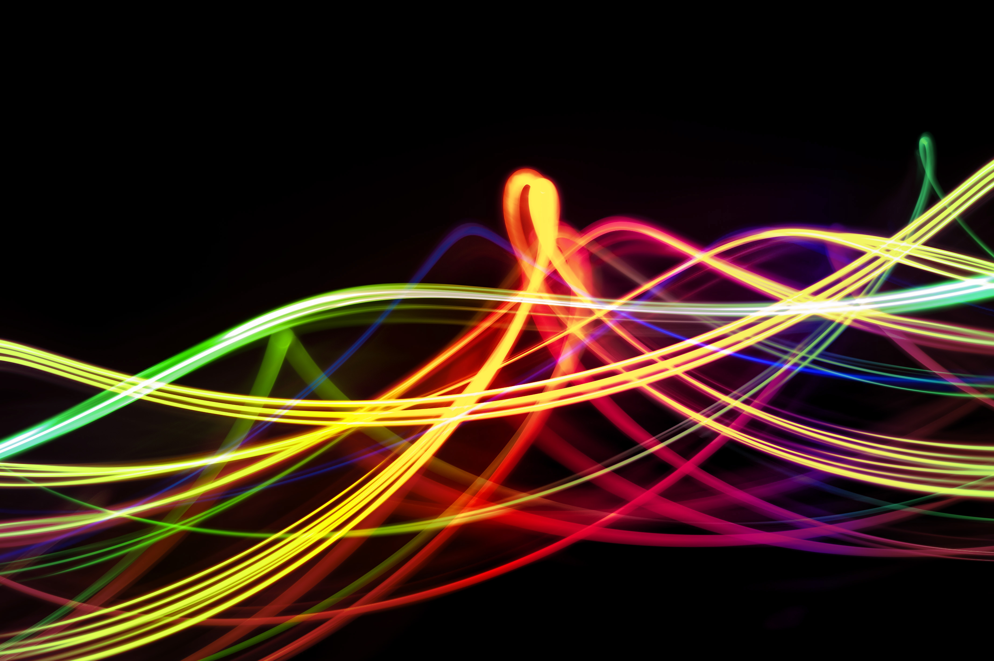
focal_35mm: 50
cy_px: 330
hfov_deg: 39.6
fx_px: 1380
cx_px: 497
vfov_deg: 27.0
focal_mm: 50
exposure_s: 1/2
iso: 200
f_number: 1.4
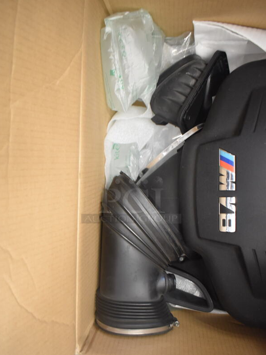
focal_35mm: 30
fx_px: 307
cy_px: 200
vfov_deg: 59.8
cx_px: 131
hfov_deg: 46.8
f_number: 4
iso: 2000
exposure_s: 1/60
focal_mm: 18
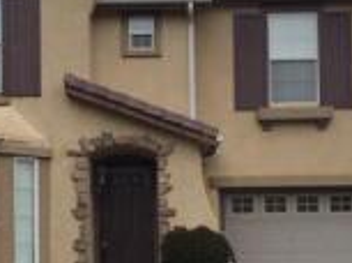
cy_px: 208
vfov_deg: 19.1
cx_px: 170
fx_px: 771
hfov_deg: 25.7
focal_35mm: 76
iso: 32
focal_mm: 4.15
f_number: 2.2
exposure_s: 1/403
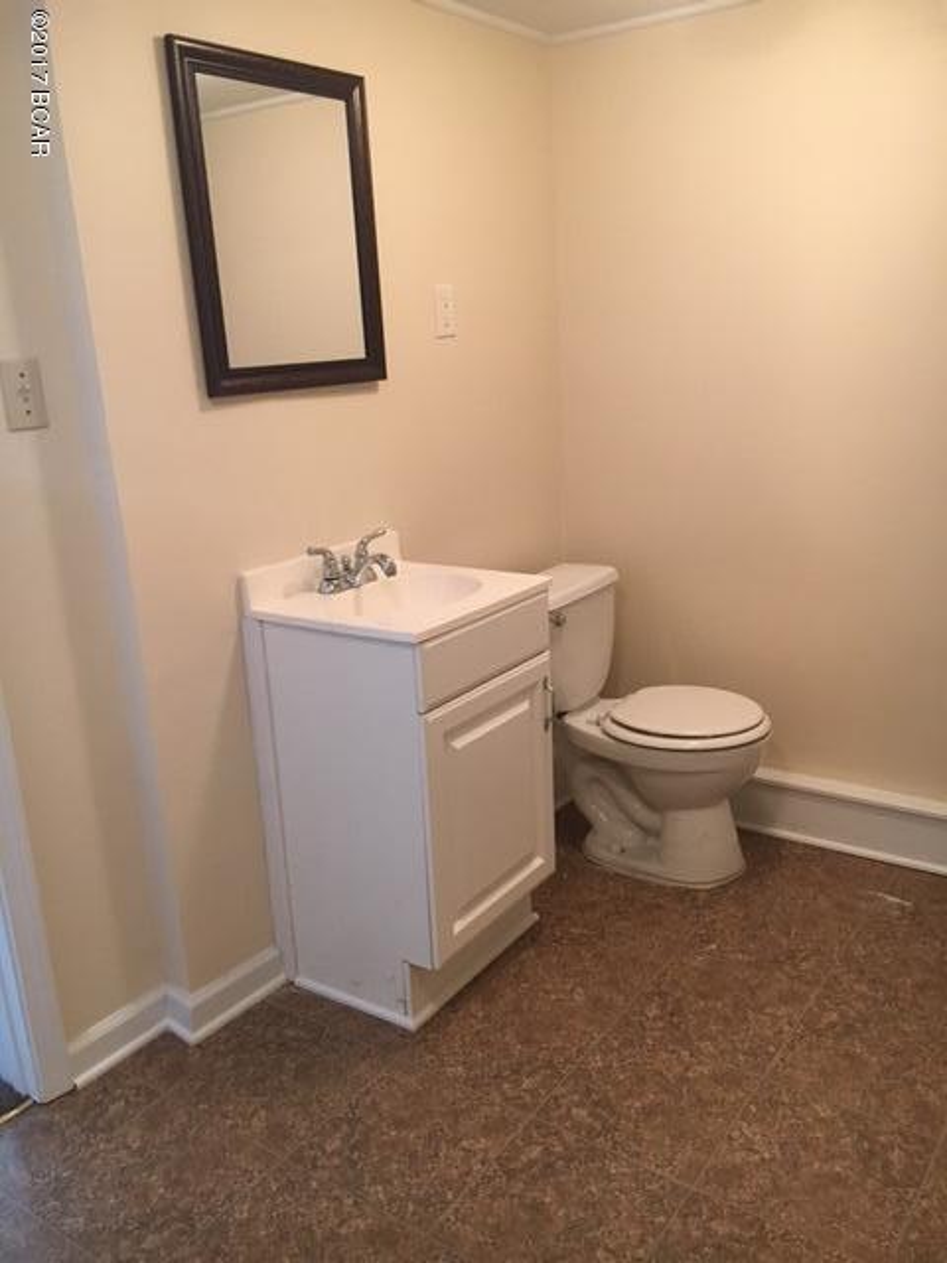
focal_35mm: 29
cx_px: 474
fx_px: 1058
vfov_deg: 61.7
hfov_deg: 48.2
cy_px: 632
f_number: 2.2
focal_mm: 4.15
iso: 125
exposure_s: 1/30
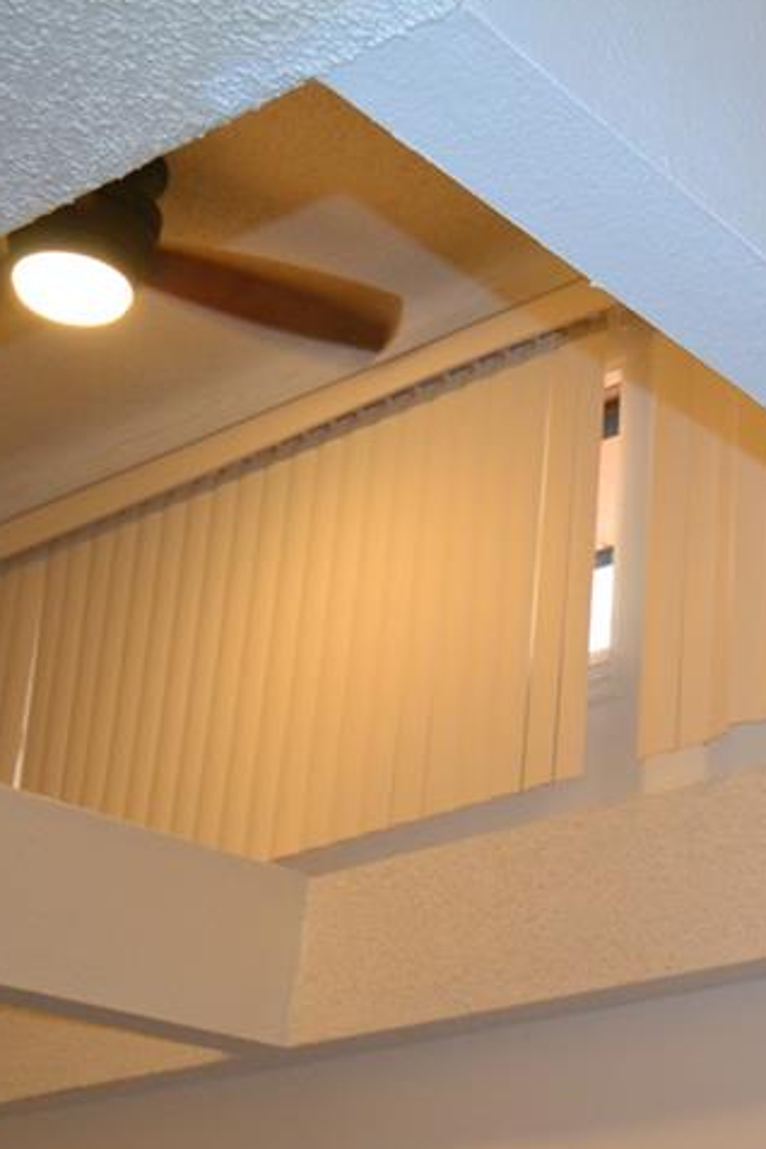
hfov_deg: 21.6
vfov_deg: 34.4
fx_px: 1851
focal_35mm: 58
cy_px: 689
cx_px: 935
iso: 1000
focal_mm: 18
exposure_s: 1/60
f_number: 4.5
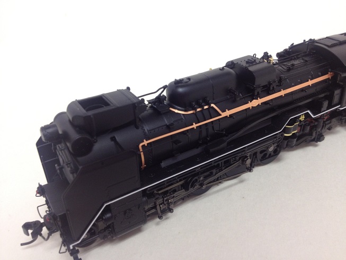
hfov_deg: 52.6
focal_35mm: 35
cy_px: 130
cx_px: 173
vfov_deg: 40.7
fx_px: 350
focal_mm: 4.28
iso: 64
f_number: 2.4
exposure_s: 1/20
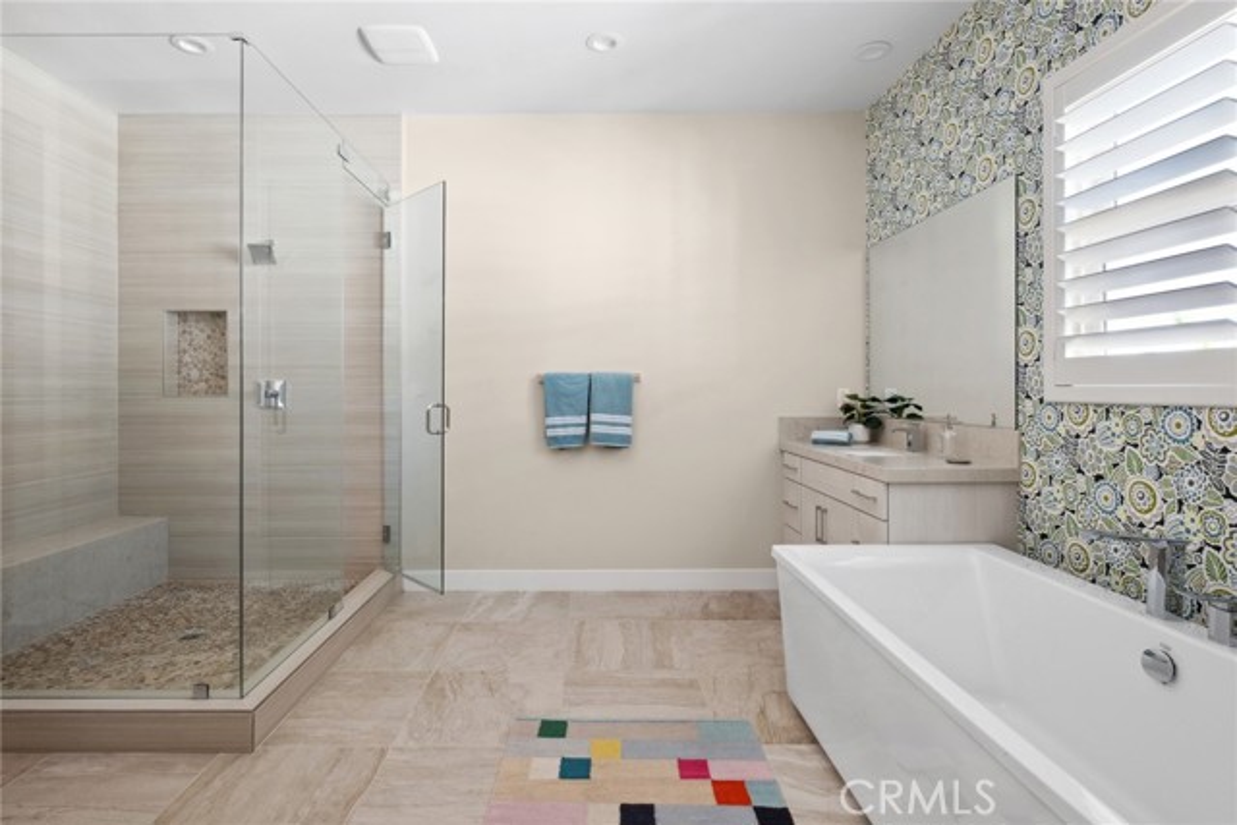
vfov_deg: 70.5
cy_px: 412
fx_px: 584
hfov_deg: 93.3
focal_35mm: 17
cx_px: 618
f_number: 8
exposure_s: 1/1.67
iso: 200
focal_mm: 11
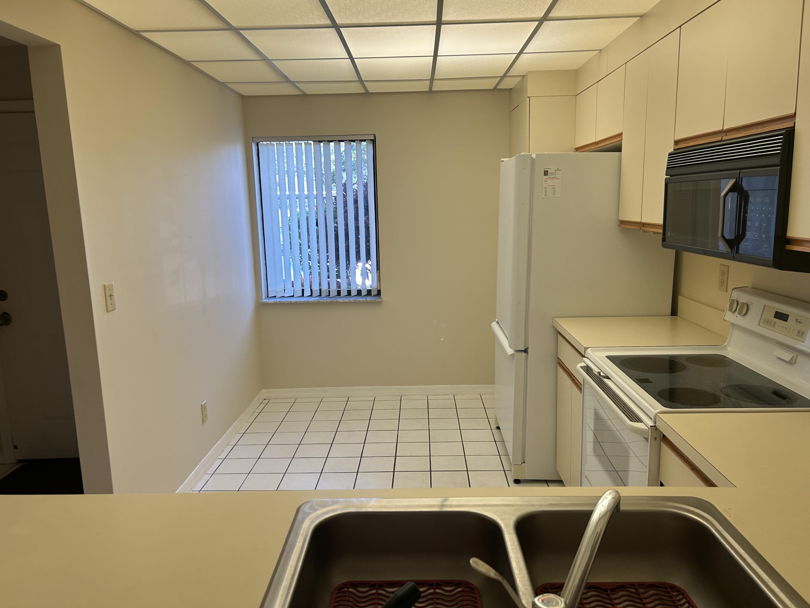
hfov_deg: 67.3
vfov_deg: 53.1
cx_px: 405
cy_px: 304
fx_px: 608
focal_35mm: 26
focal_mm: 5.7
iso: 80
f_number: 1.5
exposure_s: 1/120
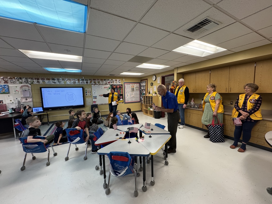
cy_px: 102
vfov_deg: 85.7
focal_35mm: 14
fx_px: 110
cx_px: 136
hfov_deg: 102.1
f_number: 2.2
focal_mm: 2.22
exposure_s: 1/120
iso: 250
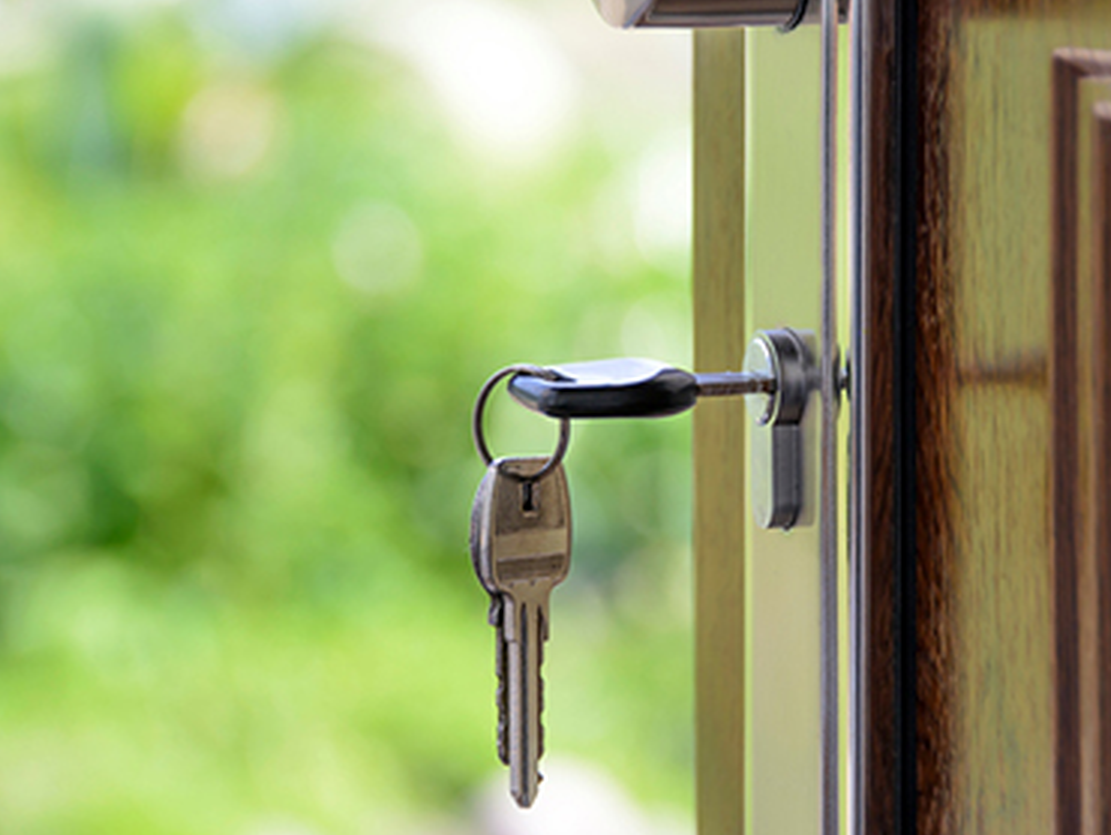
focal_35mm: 228
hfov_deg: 8.7
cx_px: 604
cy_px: 421
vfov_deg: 6.5
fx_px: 7322
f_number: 6
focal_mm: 130
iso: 100
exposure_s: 1/100
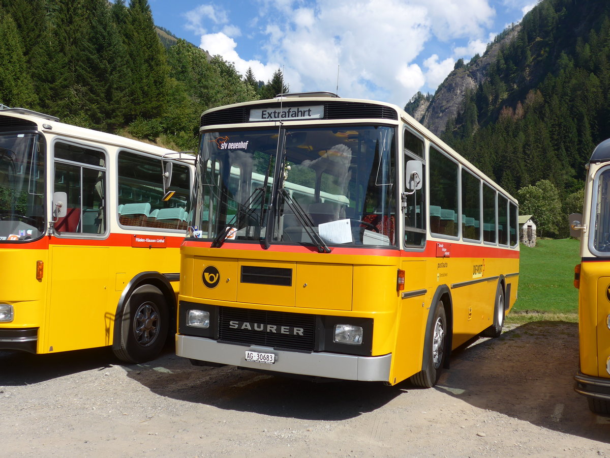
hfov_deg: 51.4
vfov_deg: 39.7
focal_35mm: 36
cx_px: 305
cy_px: 229
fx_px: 634
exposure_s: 1/1600
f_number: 2.8
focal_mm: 7.5
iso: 80
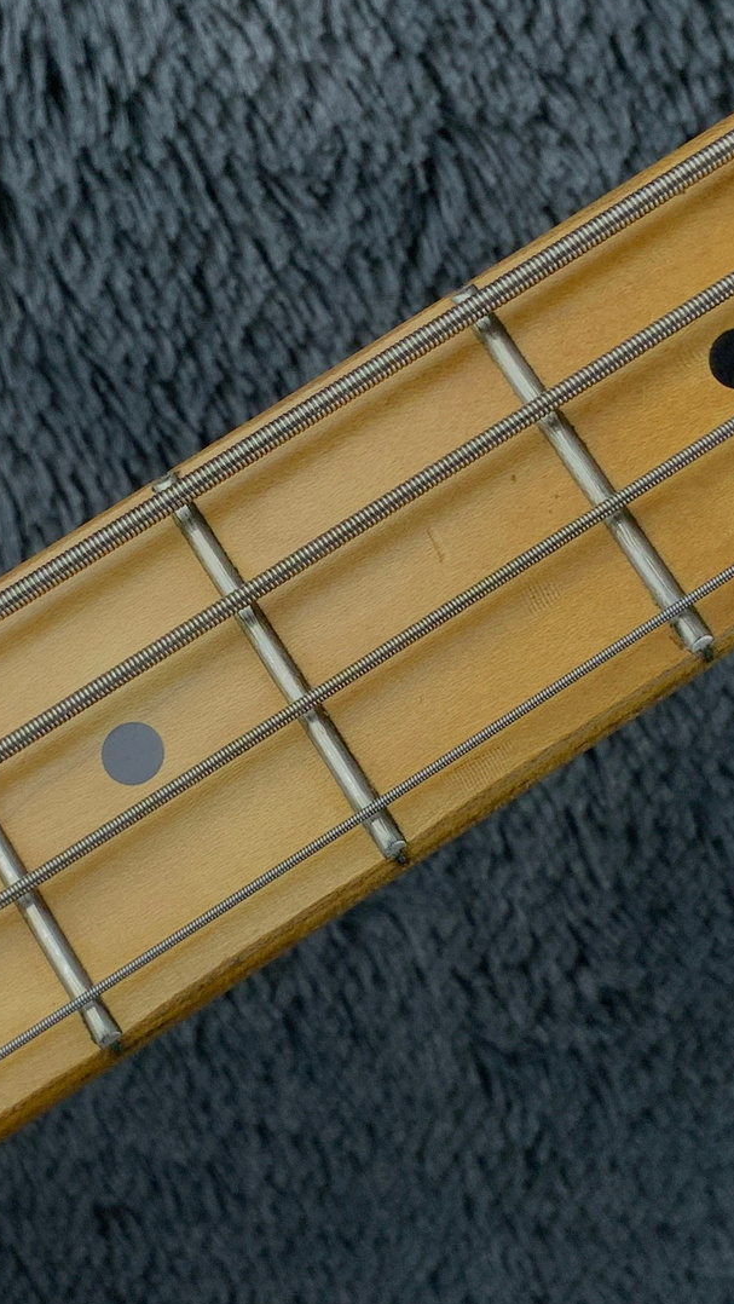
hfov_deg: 16.1
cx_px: 278
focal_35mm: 75
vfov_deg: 28.2
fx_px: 2593
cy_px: 711
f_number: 1.8
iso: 25
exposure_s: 1/100
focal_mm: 3
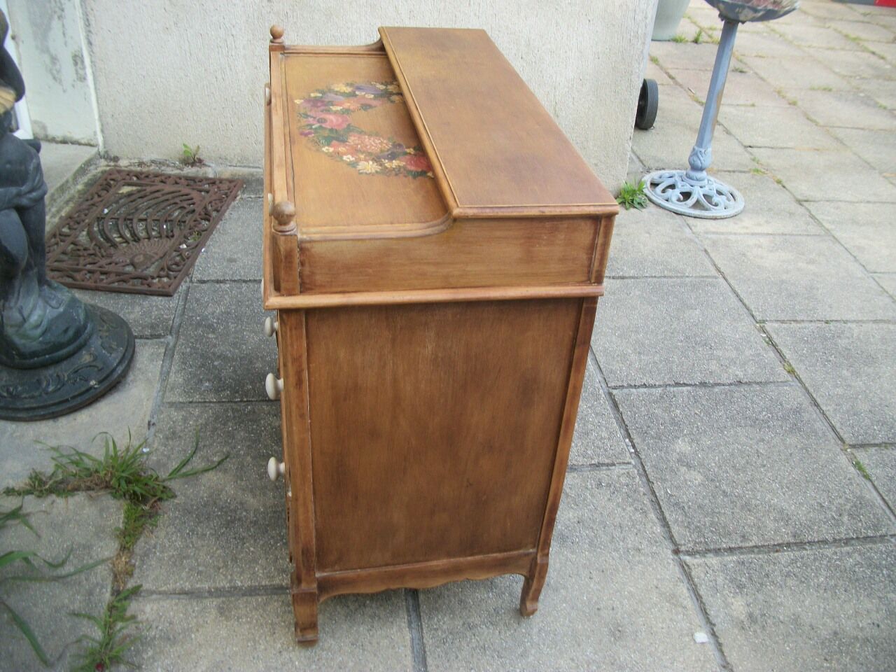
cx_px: 448
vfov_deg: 44.2
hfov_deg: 56.8
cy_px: 336
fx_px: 828
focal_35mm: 32
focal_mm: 5.7
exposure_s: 1/125
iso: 80
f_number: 2.9
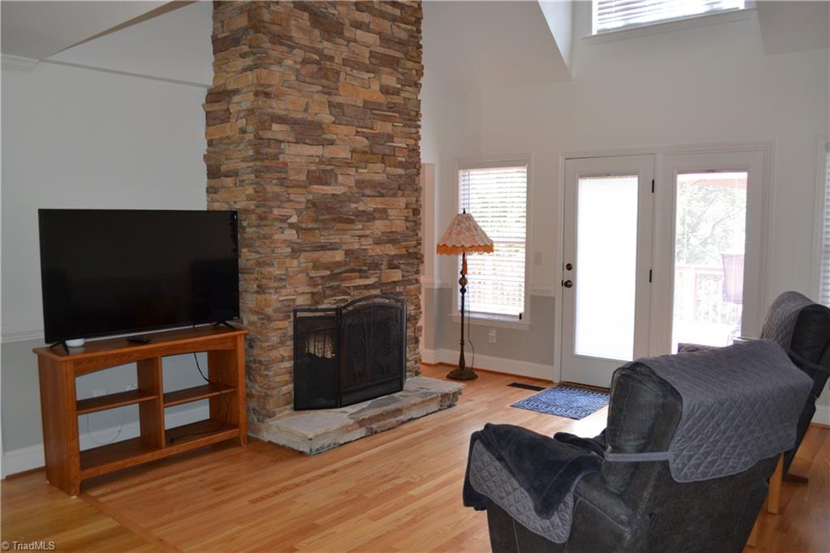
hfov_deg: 67.4
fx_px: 622
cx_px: 415
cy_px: 276
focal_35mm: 27
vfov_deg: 47.9
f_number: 3.5
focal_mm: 18
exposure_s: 1/60
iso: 500
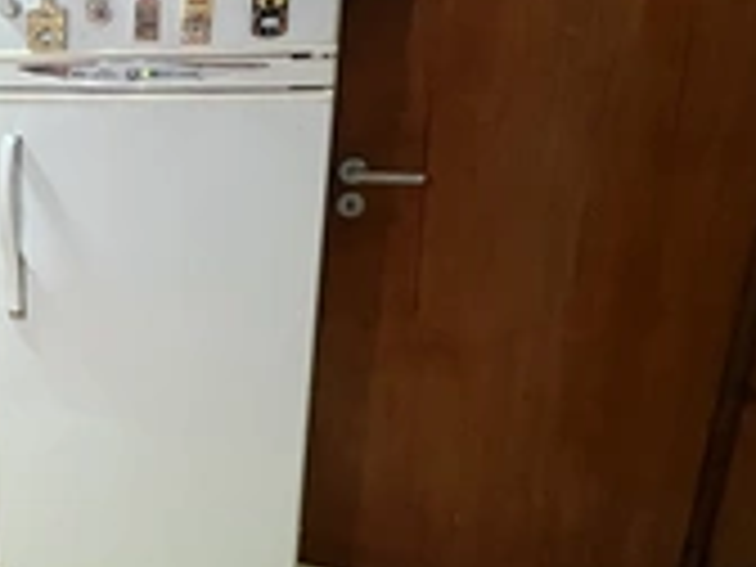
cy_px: 207
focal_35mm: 34
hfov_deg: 42.2
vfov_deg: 41.4
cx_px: -81
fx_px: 743
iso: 640
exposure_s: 1/50
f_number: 1.8
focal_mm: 1.57
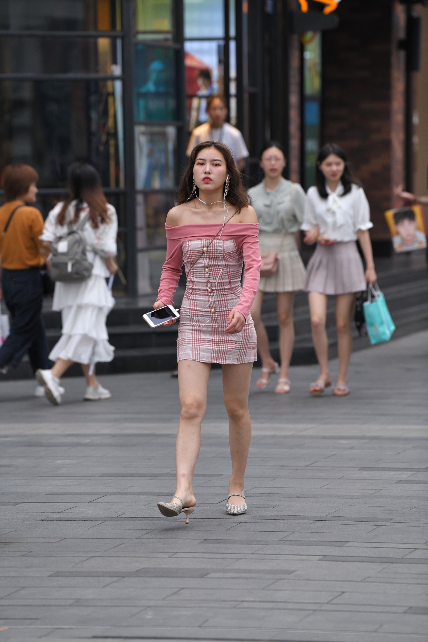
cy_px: 321
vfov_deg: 10.3
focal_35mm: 200
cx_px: 214
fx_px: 3566
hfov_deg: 6.9
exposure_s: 1/640
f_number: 4
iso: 800
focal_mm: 200
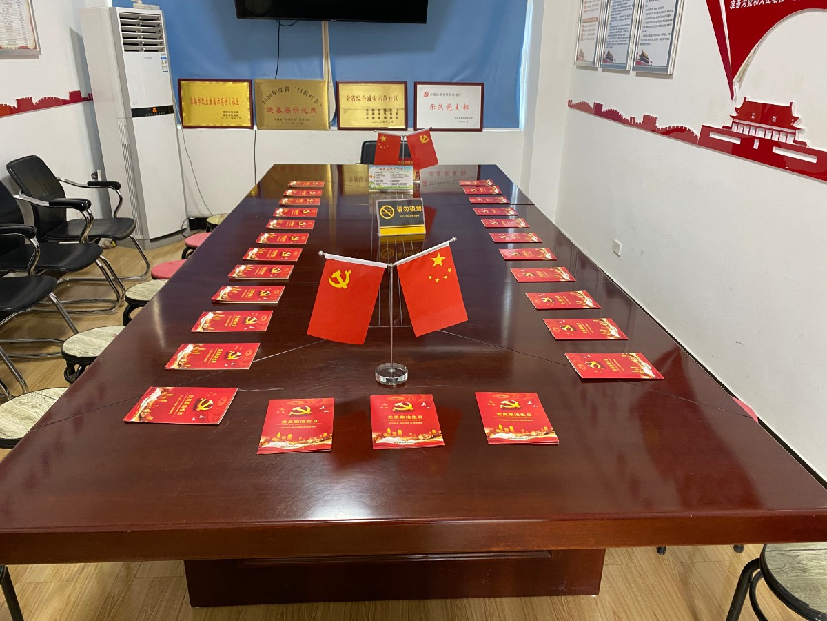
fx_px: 621
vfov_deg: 53.1
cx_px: 414
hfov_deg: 67.3
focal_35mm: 26
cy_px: 310
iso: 320
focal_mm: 4.25
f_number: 1.8
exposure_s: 1/50
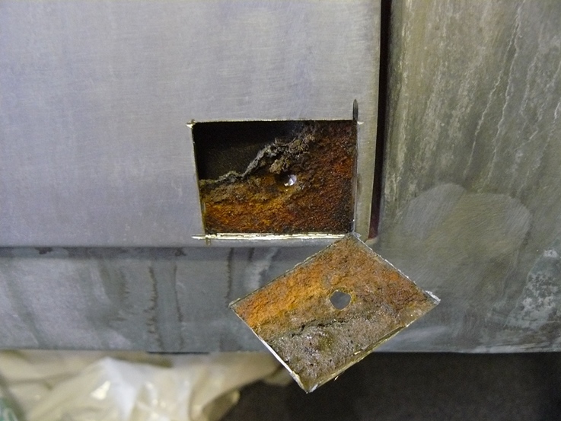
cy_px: 210
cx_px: 280
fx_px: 584
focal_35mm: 36
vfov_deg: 39.7
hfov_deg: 51.3
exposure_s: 1/6
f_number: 2.8
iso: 400
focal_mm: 6
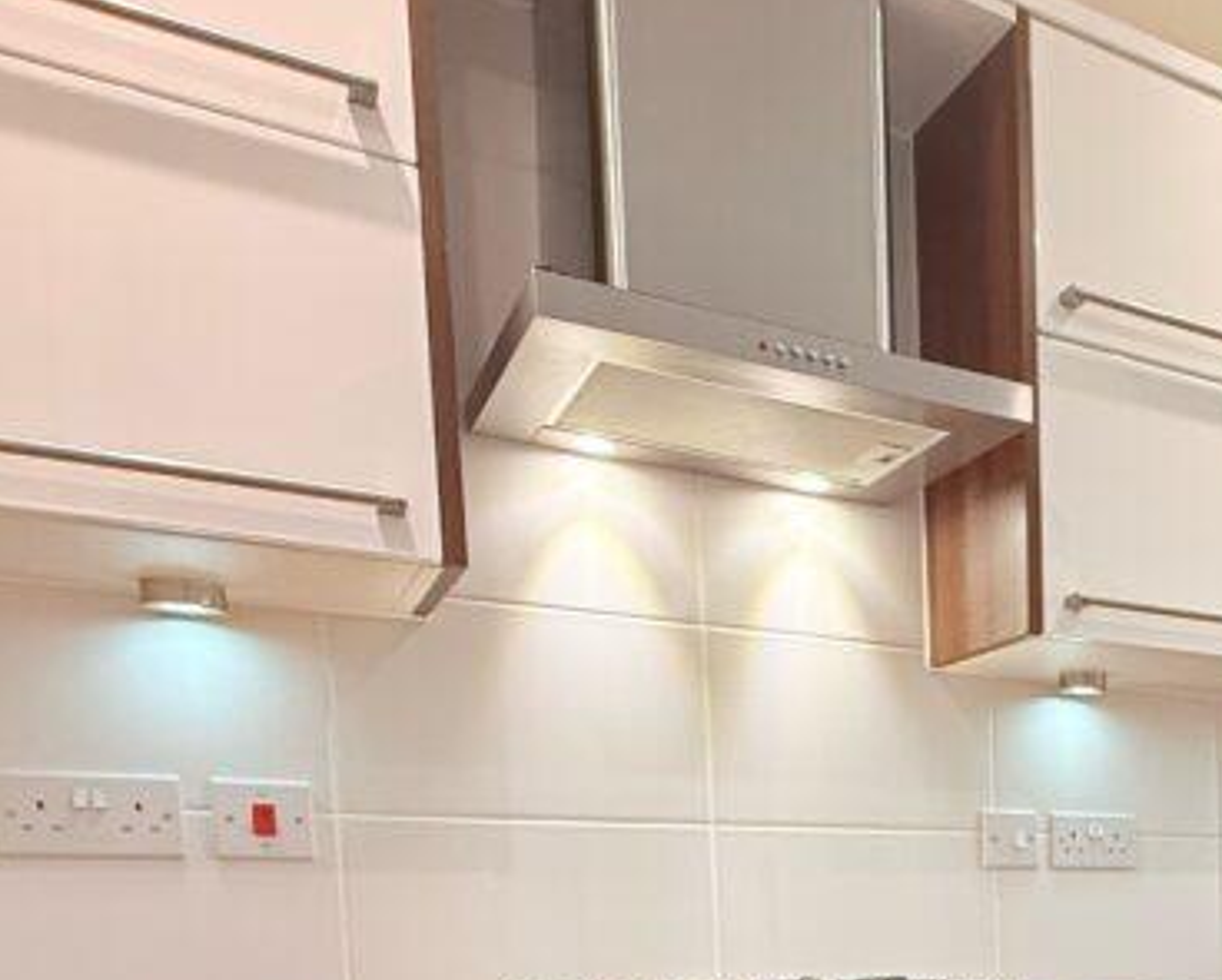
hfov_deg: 40.7
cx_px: 1268
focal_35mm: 38
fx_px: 1375
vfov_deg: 34.8
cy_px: 1027
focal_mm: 2.22
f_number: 2.2
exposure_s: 1/100
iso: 200
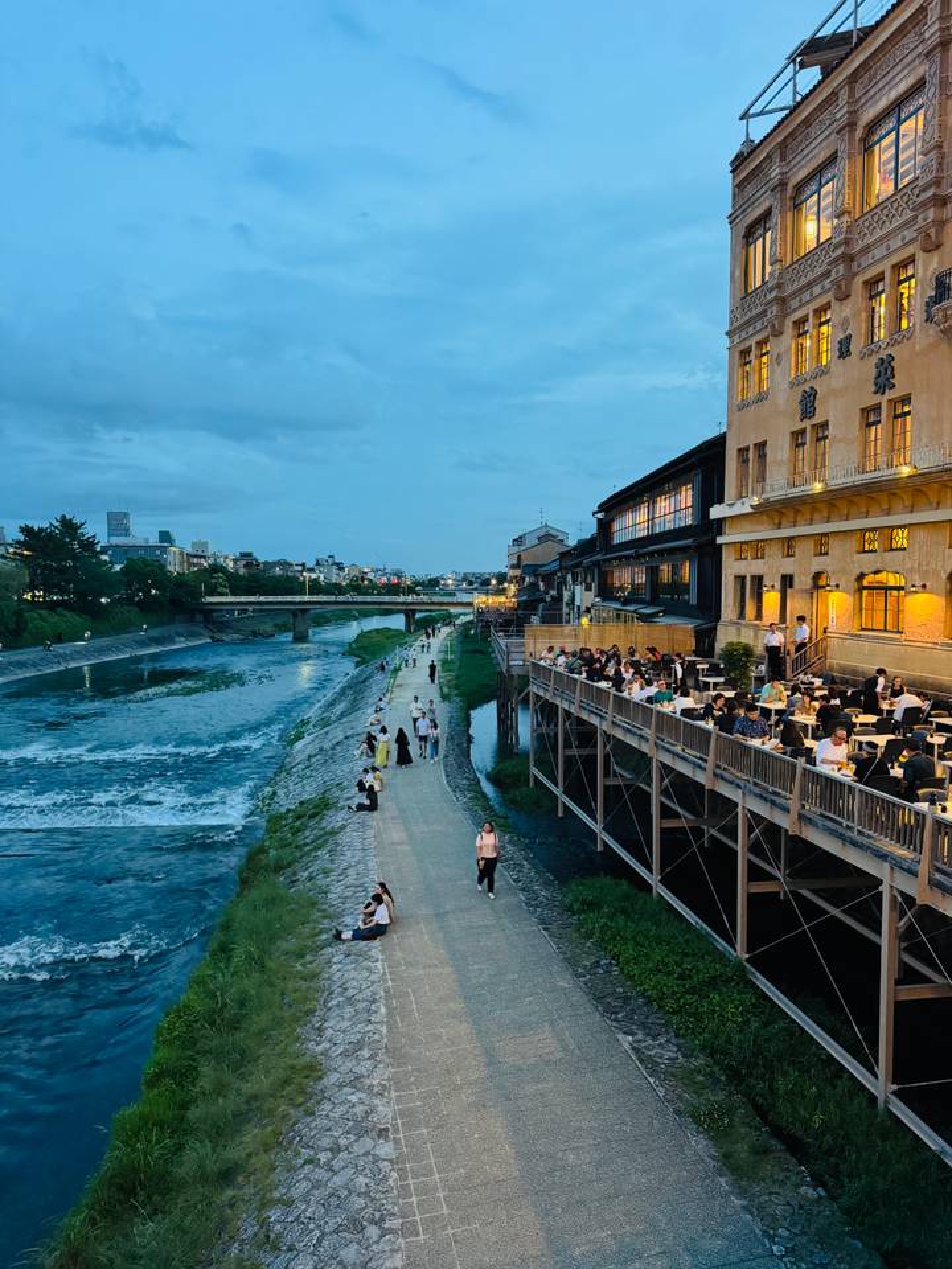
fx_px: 880
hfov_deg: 56.8
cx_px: 476
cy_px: 634
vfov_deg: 71.6
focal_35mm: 24
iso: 800
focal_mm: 6.76
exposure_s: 1/40
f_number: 1.78
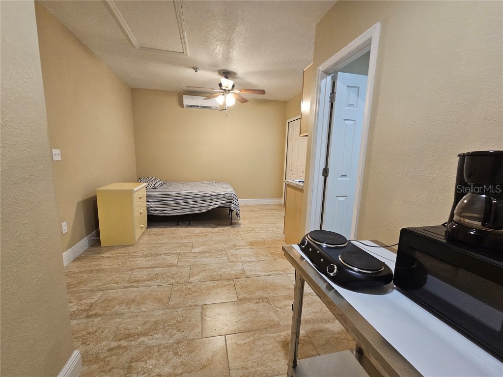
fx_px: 189
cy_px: 188
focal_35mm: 13
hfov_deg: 106.2
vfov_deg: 89.9
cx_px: 252
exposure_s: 1/60
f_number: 2.2
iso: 250
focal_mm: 2.2
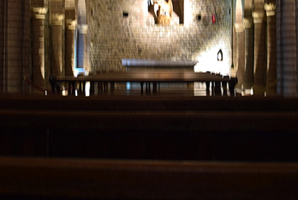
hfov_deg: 32.3
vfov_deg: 21.5
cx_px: 143
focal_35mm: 62
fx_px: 514
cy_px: 22
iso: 125
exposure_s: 2
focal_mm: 18
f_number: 3.5
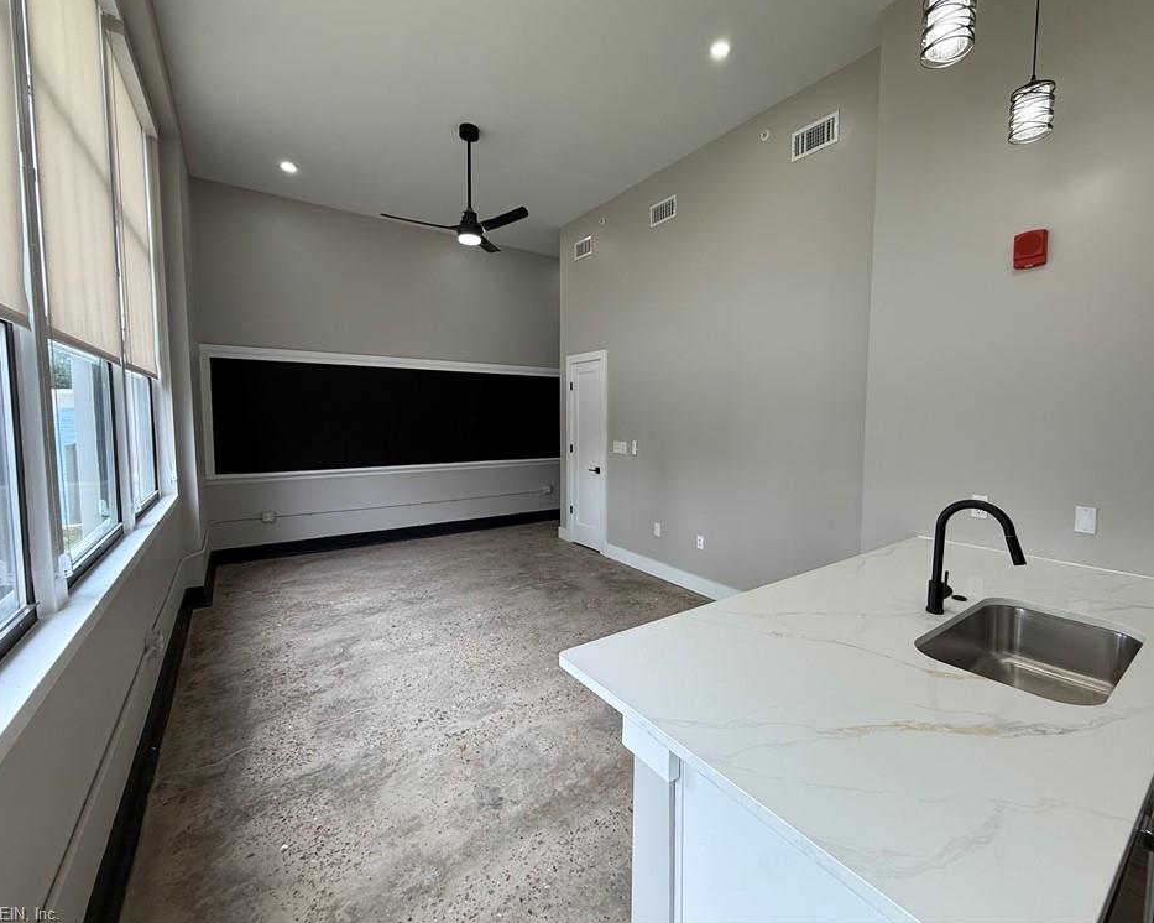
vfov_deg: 84.0
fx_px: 512
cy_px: 450
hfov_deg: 96.6
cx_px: 618
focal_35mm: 15
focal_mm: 2.22
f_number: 2.2
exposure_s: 1/120
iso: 100
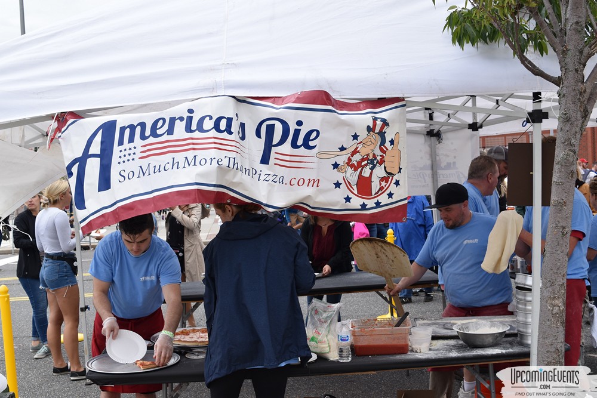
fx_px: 846
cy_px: 199
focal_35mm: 51
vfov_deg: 26.5
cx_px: 298
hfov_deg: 38.9
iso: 280
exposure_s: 1/250
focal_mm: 34
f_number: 8
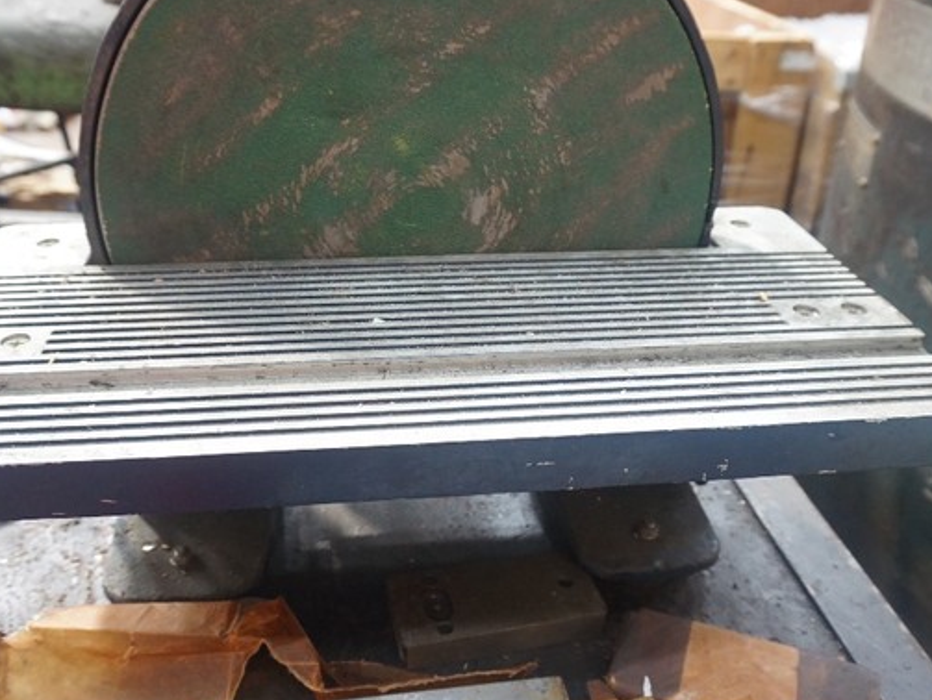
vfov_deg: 42.9
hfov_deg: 55.3
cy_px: 306
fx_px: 889
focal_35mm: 33
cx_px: 437
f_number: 4
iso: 1250
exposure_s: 1/60
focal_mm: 16
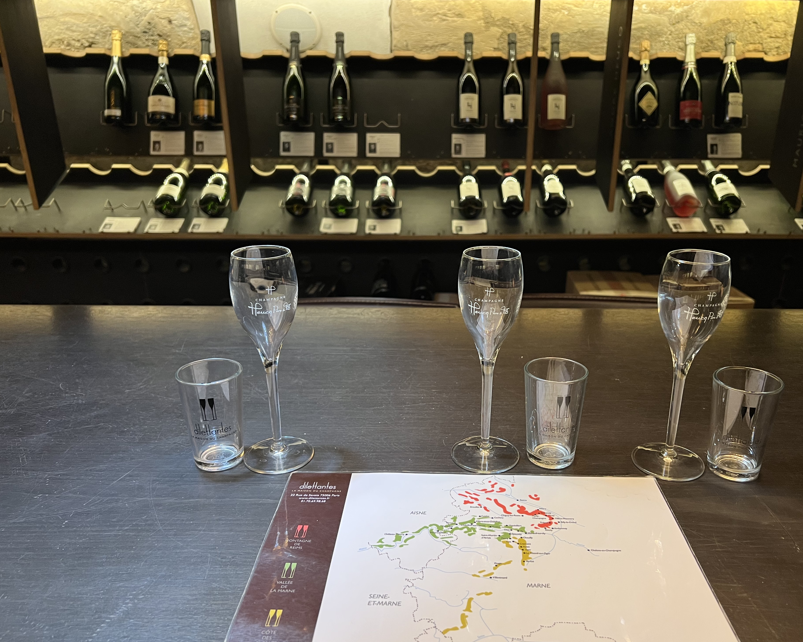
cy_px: 328
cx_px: 433
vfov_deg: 51.5
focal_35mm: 28
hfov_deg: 62.1
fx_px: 666
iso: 80
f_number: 1.5
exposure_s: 1/50
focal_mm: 5.7
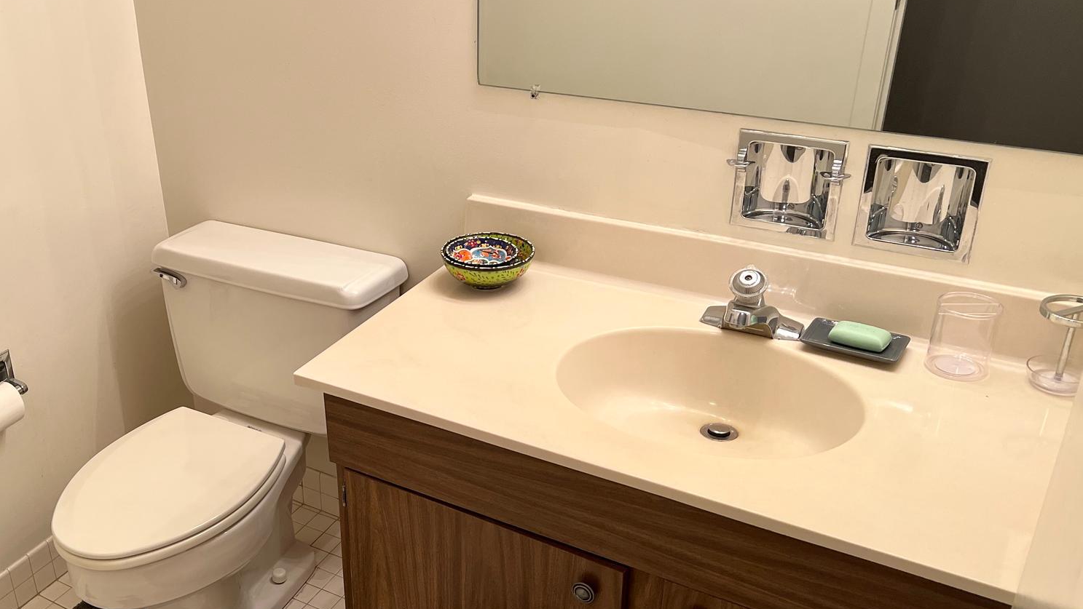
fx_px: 1120
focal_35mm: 39
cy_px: 350
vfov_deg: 30.4
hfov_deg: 50.5
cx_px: 349
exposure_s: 1/120
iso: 80
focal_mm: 5.7
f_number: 1.5
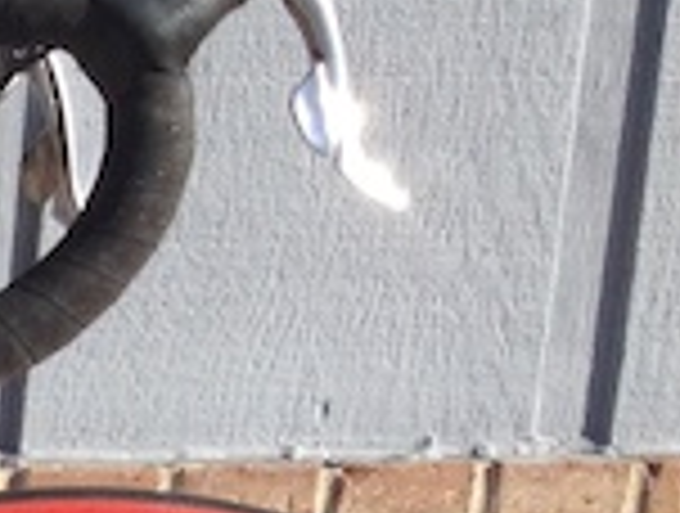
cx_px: -955
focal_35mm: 185
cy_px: 1004
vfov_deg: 7.7
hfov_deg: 9.5
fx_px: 3643
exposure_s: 1/1381
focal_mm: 4.28
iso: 50
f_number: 2.4
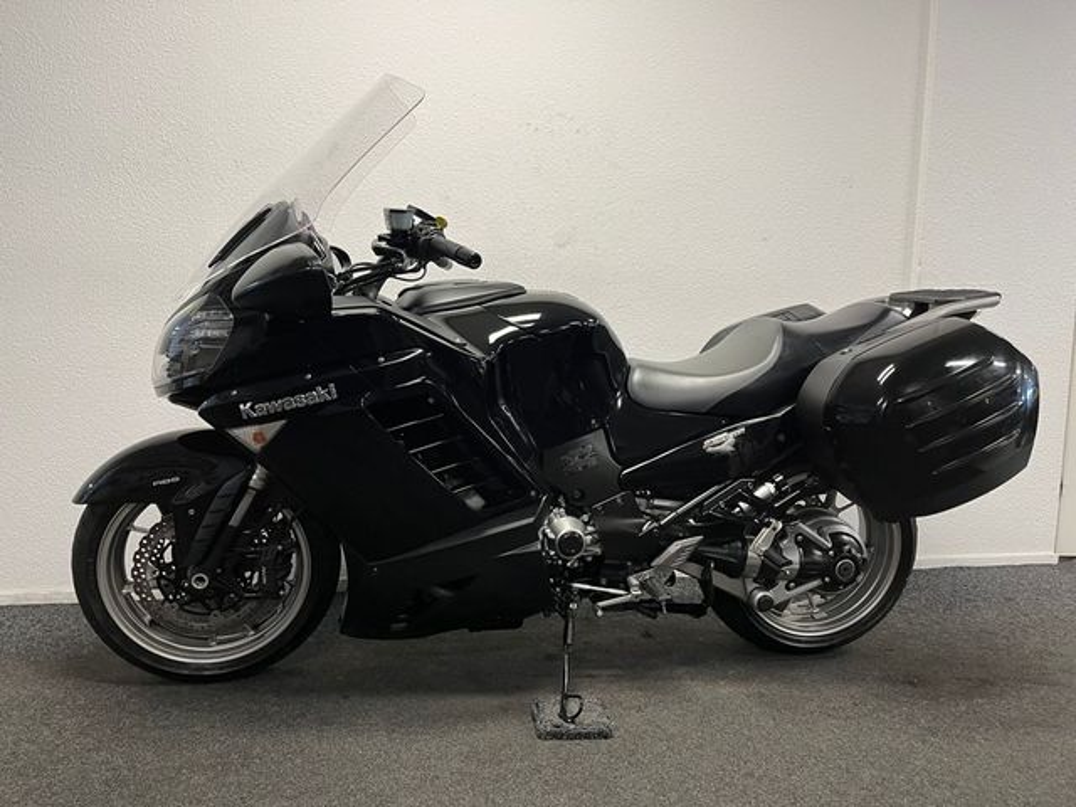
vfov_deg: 53.1
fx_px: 808
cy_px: 404
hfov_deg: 67.3
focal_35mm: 26
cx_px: 538
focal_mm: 5.1
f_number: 1.6
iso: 80
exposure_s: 1/50
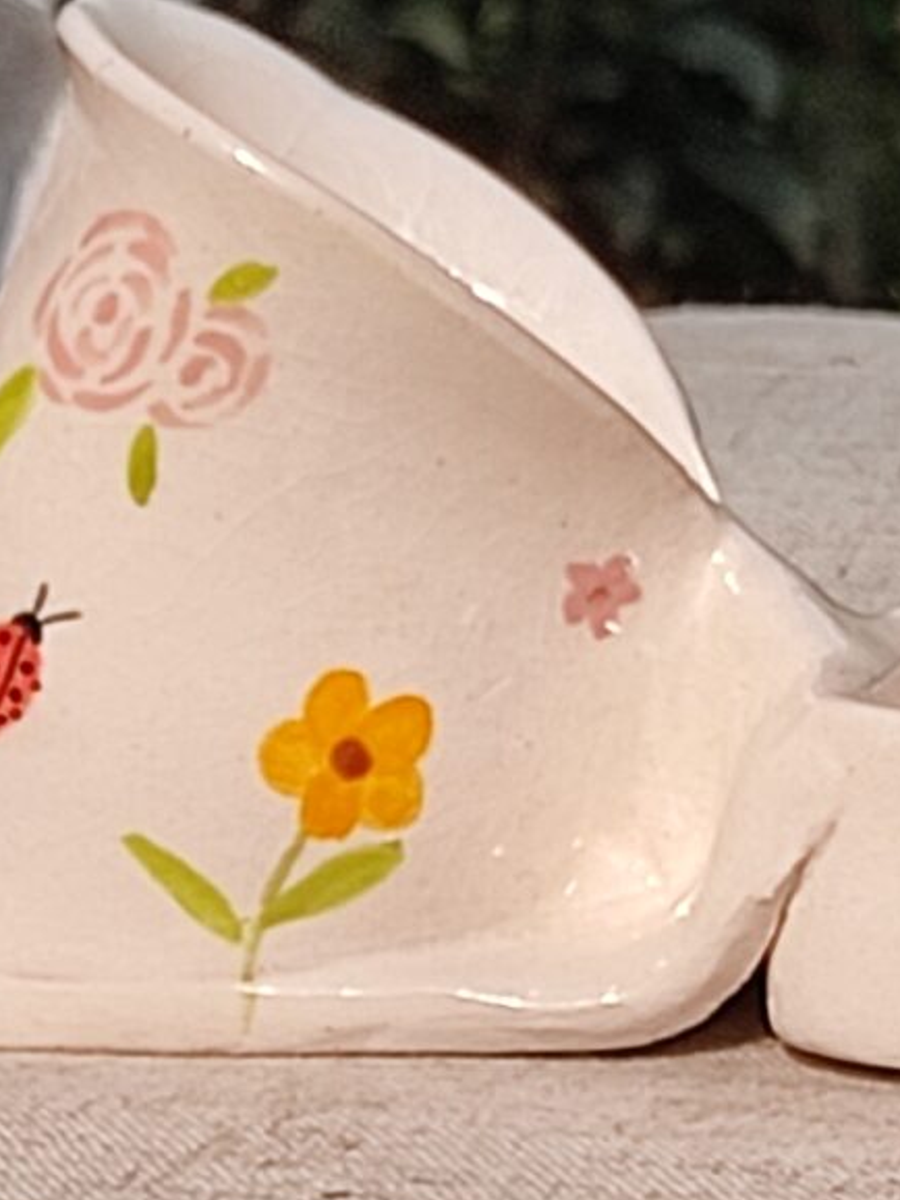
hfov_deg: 12.6
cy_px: 794
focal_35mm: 115
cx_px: 1076
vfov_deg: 17.1
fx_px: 3988
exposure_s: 1/555
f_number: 1.79
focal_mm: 4.74
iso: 100
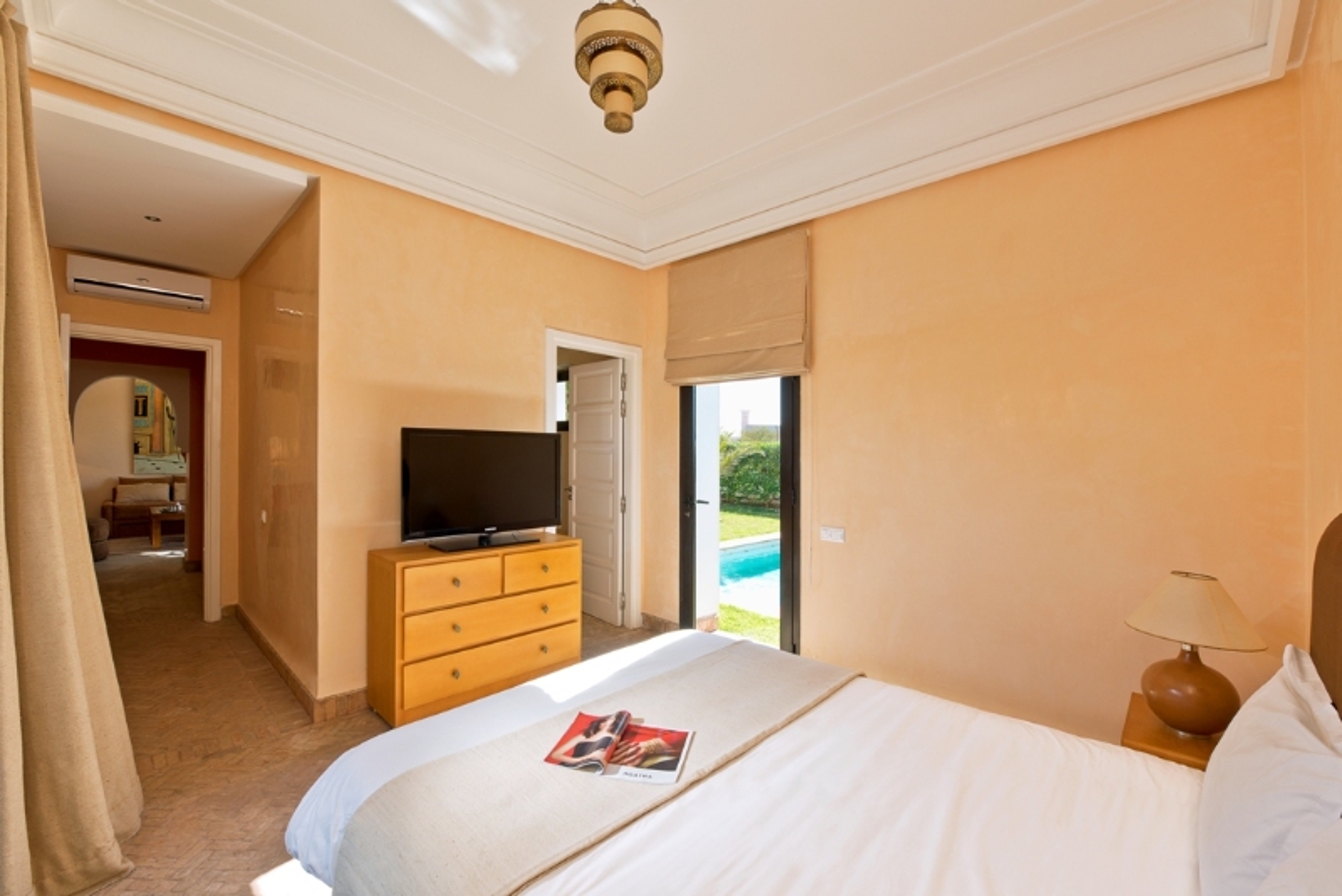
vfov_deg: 81.3
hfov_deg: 104.2
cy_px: 448
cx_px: 671
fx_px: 522
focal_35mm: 14
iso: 100
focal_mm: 14
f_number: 11
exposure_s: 1/20
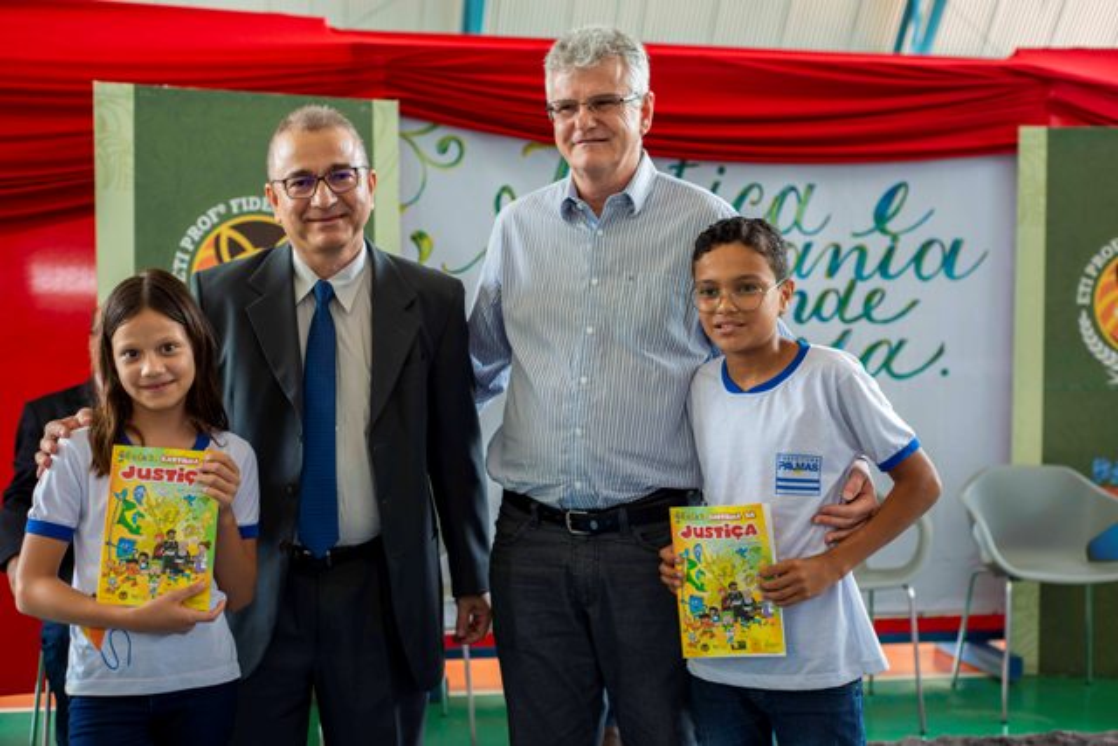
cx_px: 559
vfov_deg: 27.0
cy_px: 373
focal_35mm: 50
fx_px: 1553
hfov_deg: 39.6
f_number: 3.5
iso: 400
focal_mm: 50
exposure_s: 1/80
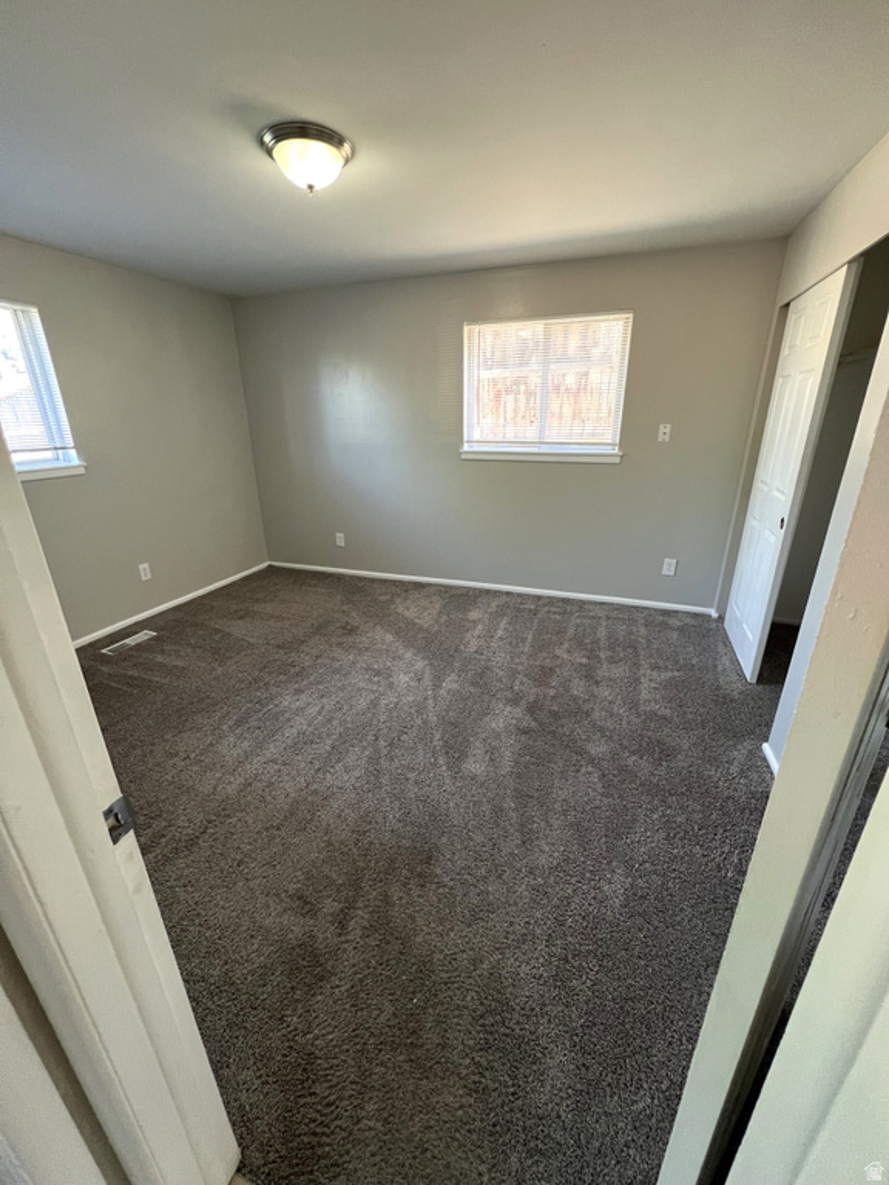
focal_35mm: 13
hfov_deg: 89.9
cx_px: 444
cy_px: 592
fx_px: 445
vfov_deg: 106.2
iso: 250
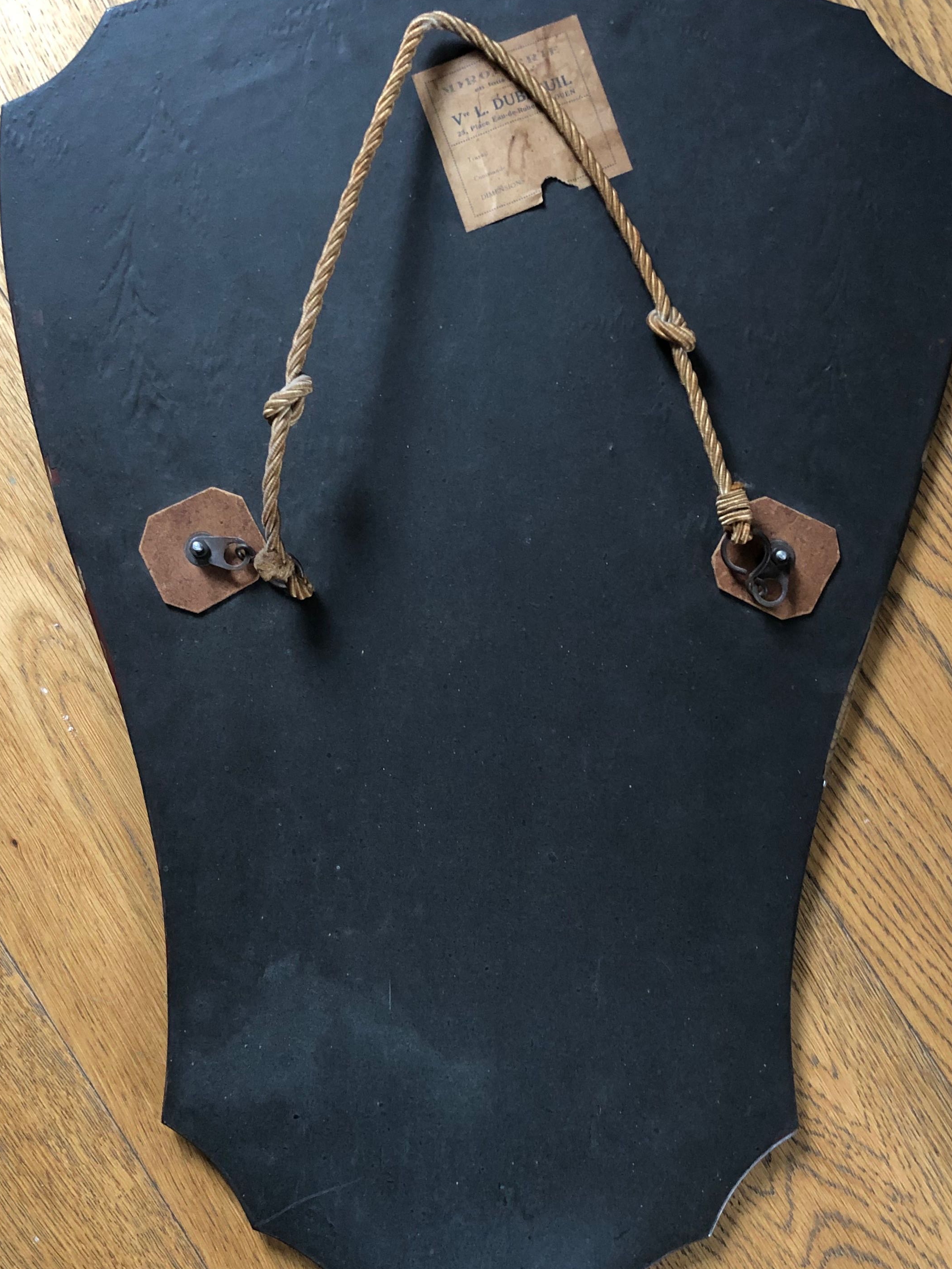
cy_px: 577
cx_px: 473
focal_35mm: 40
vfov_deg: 46.7
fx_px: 1467
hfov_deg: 36.0
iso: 80
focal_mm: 4
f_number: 1.8
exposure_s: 1/5
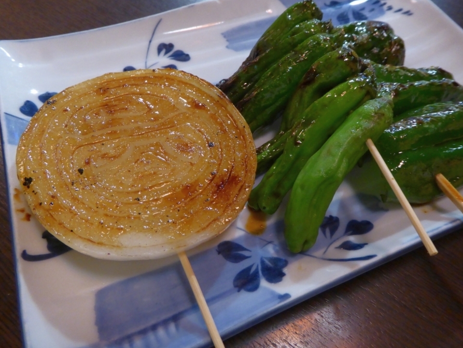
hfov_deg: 63.3
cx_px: 256
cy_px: 168
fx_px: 375
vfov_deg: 49.7
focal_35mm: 28
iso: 400
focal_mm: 4.3
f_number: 3.3
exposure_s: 1/8
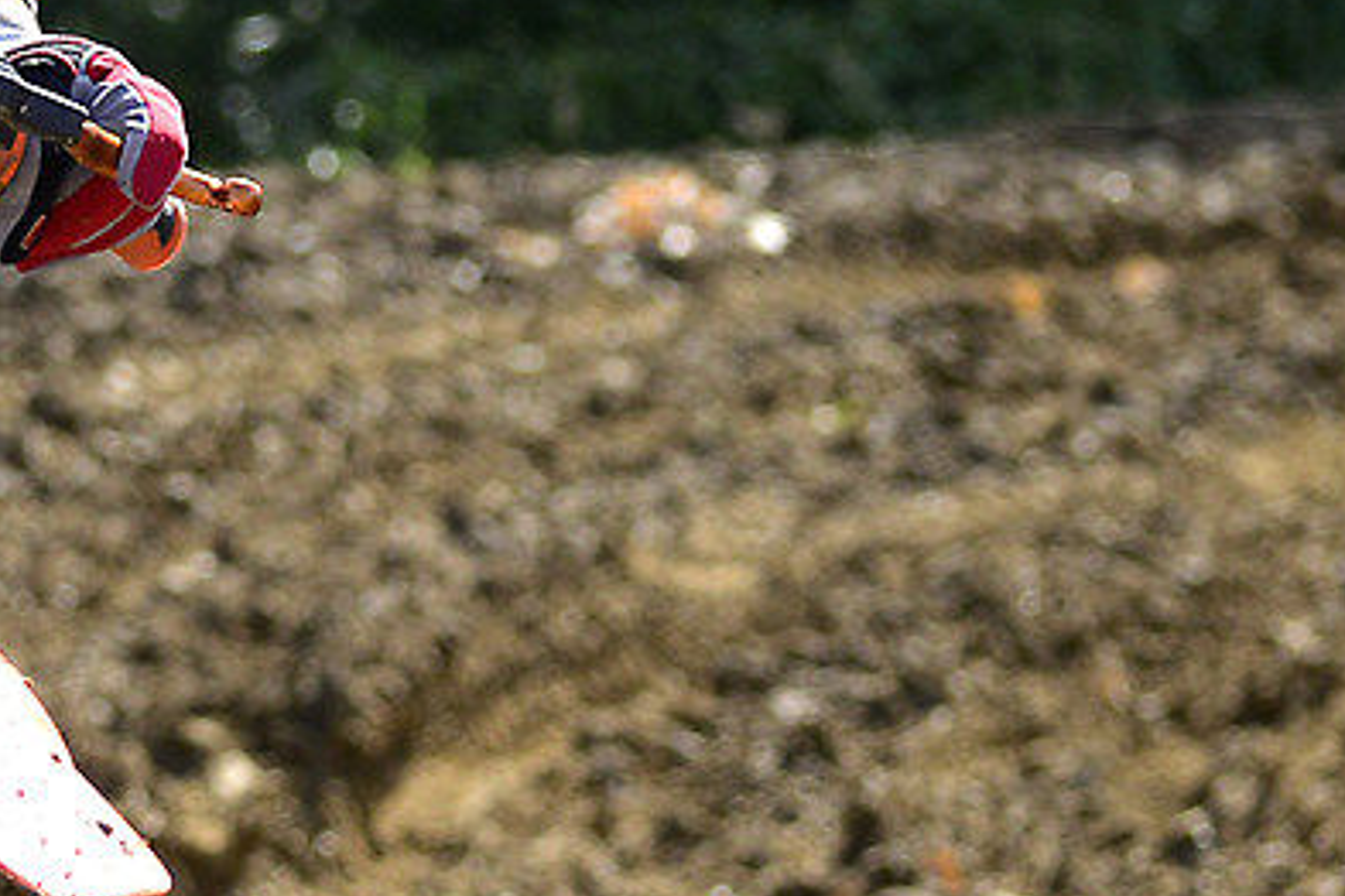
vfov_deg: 3.2
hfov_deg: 4.8
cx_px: -828
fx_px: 15989
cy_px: 559
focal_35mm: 428
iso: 800
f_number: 4.5
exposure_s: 1/2000
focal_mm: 70
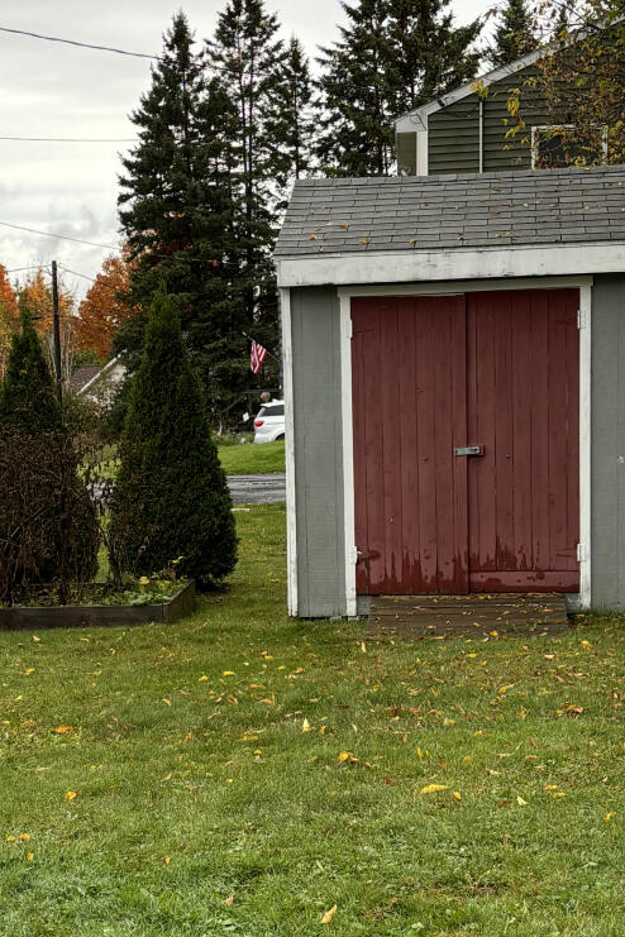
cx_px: 190
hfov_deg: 18.6
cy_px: 606
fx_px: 1901
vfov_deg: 27.6
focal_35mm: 73
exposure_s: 1/368
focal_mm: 5.96
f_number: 1.6
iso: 50
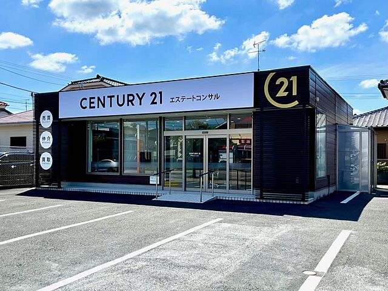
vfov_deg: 53.1
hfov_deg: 67.3
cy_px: 146
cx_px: 194
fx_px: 291
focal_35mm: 26
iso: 32
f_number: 1.6
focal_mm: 4.2
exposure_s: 1/5291
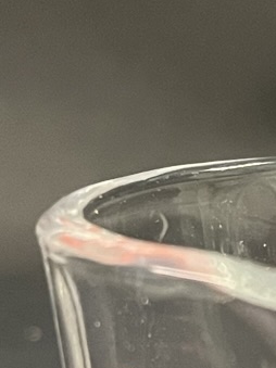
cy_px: 358
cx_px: 382
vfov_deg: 12.5
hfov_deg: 9.3
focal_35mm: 157
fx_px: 1670
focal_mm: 5.1
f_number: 1.6
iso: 500
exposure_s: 1/60
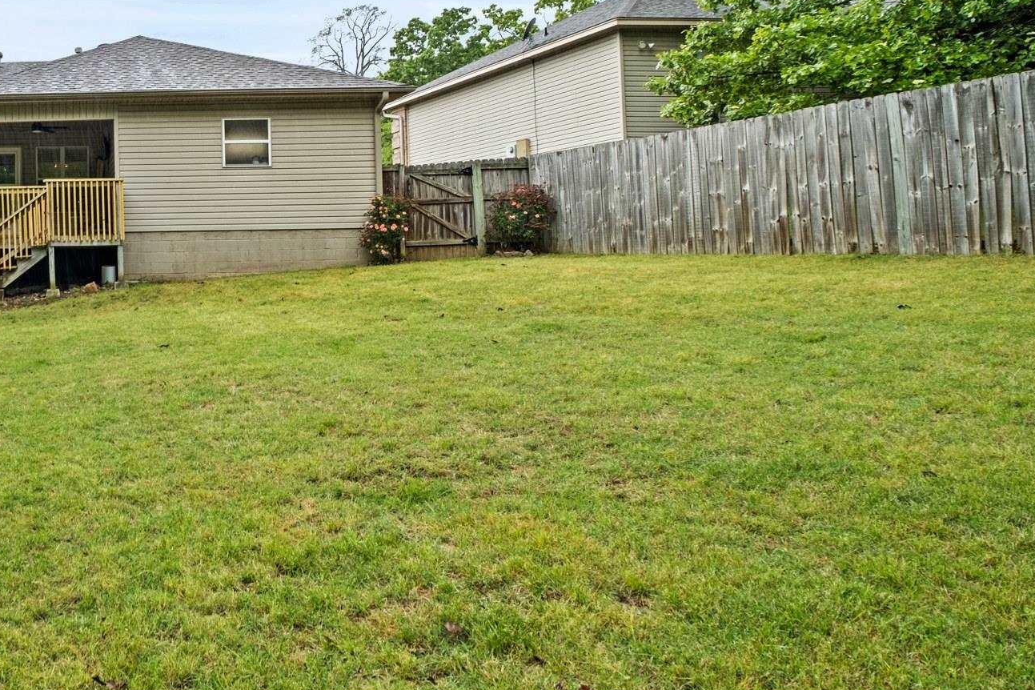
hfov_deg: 52.9
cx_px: 43
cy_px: 239
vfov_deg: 44.4
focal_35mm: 29
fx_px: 834
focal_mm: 10
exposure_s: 1/40
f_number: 5
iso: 200
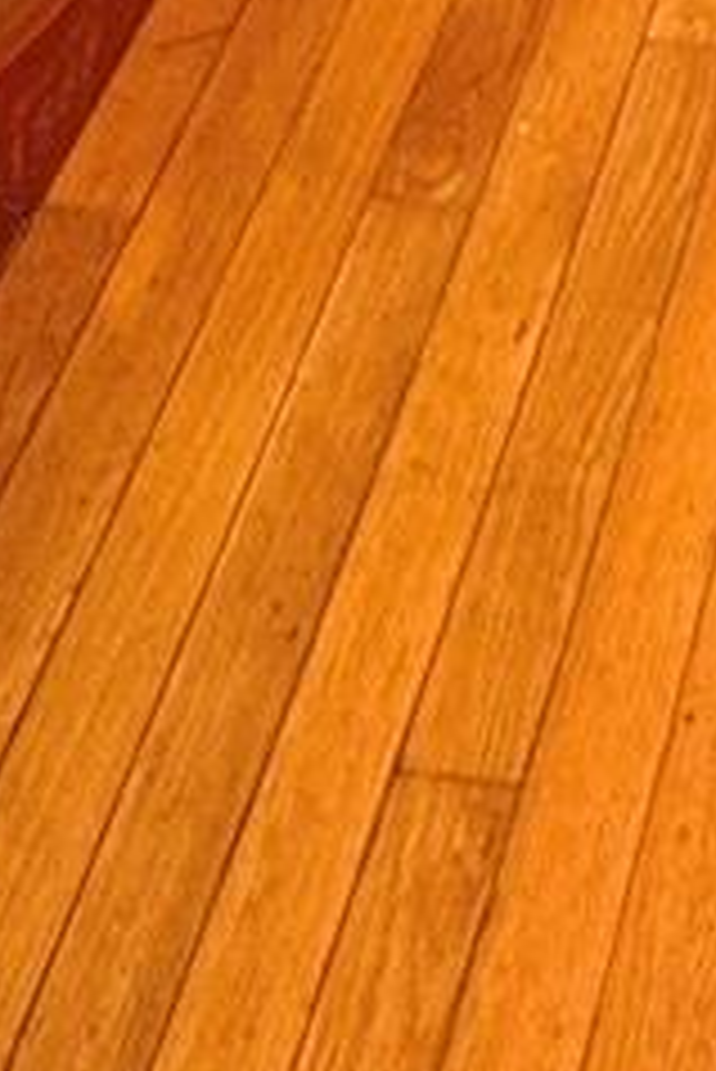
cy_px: -2272
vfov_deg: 11.0
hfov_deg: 13.1
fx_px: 2800
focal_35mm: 94
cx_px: 1306
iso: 160
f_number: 2.2
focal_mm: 2.22
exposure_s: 1/60
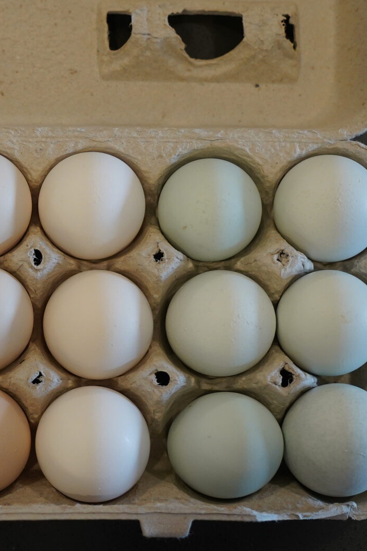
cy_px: 272
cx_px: 45
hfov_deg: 18.4
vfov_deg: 27.7
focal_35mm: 73
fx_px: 1117
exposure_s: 1/160
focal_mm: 32
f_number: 4
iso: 1250
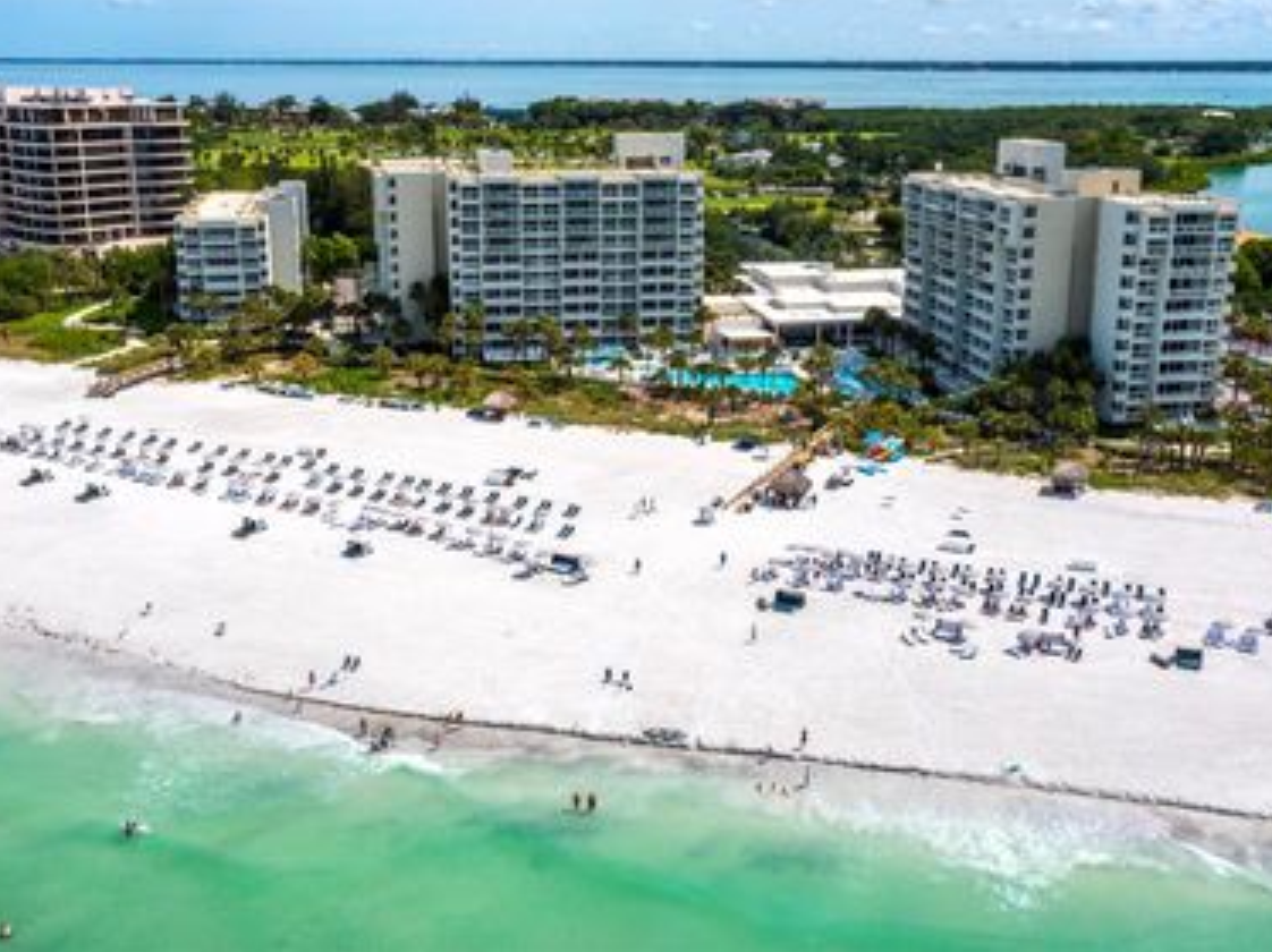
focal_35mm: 36
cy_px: 389
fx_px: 1322
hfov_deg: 51.4
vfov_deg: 39.5
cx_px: 643
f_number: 8
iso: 100
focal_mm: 10.26
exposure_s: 1/1250
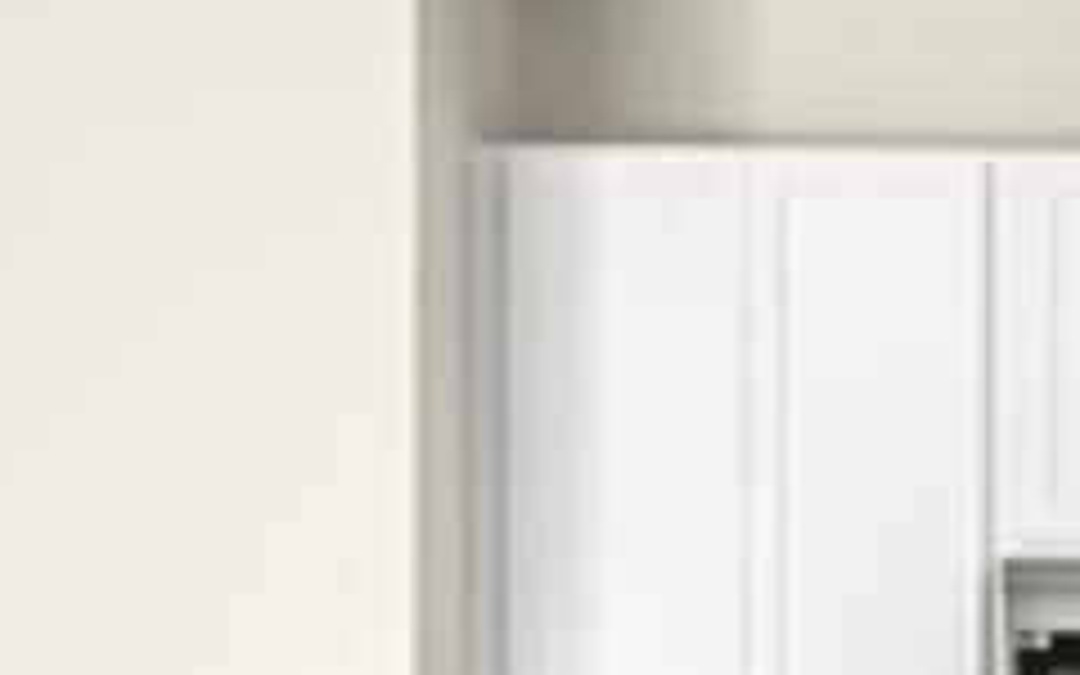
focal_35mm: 90
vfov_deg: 13.6
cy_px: 1035
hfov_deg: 21.8
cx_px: 1202
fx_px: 2641
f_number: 9
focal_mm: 16.5
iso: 125
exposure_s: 1/4
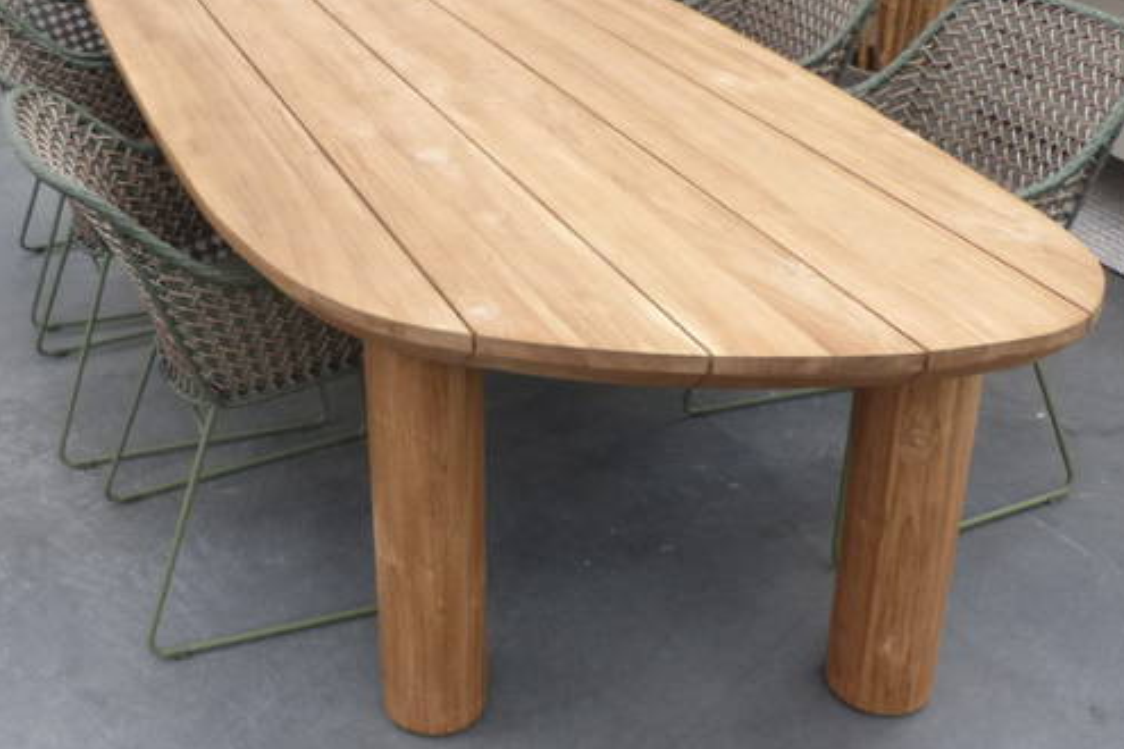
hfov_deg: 46.0
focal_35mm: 42
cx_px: 429
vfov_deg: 31.7
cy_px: 275
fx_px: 1311
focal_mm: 4.5
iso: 200
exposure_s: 1/160
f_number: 2.8
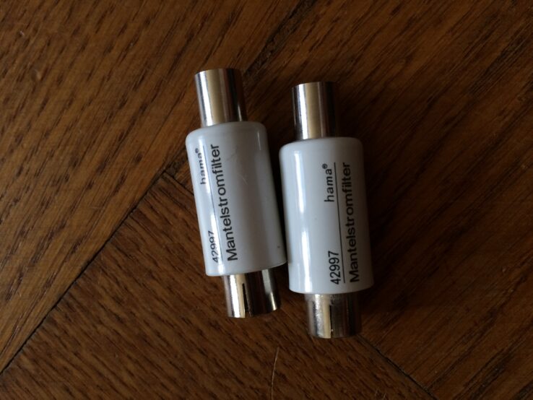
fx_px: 447
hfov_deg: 61.6
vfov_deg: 48.3
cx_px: 266
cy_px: 200
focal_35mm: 29
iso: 40
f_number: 2.2
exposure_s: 1/33
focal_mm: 4.15
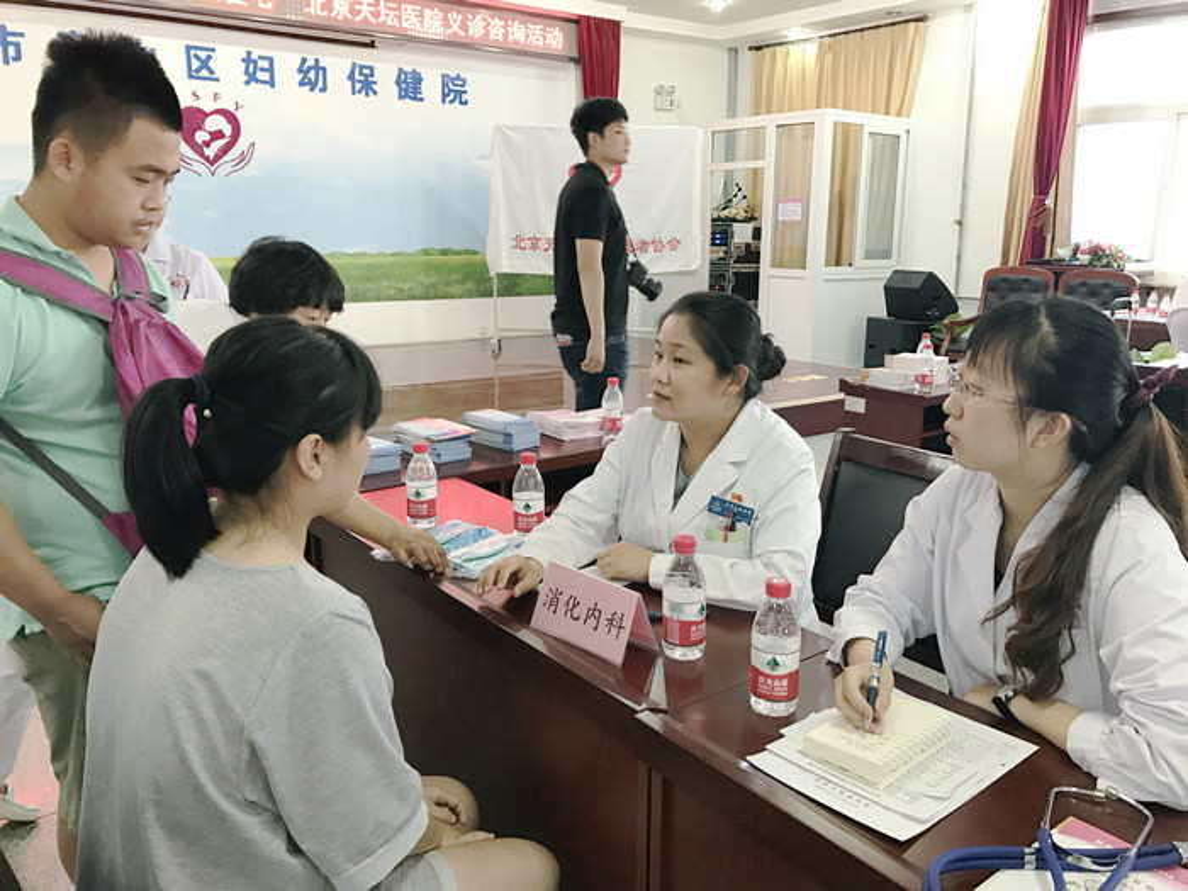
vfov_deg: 49.7
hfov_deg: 63.4
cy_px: 446
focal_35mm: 28
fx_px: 961
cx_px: 594
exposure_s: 1/17
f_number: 1.8
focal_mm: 3.99
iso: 50
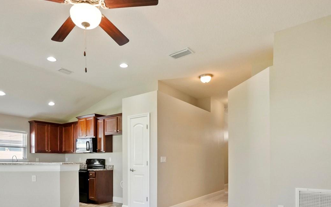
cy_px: 171
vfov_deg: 49.4
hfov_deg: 76.5
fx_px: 207
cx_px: 137
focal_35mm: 23
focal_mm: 7
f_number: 4
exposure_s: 1/60
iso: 1000
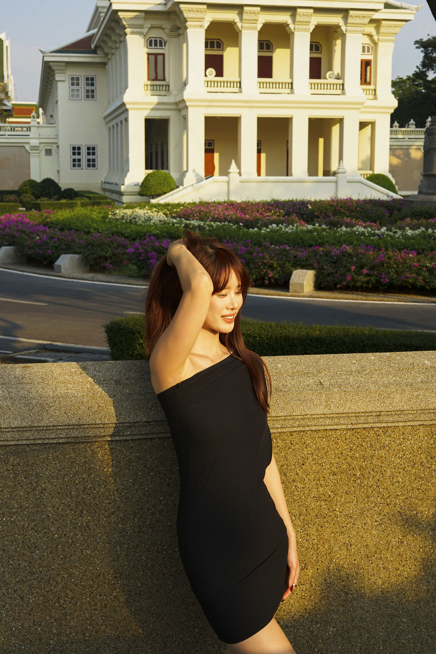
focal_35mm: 50
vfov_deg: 39.6
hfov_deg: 27.0
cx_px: 218
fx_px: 908
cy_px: 327
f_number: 10
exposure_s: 1/160
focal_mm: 50
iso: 250
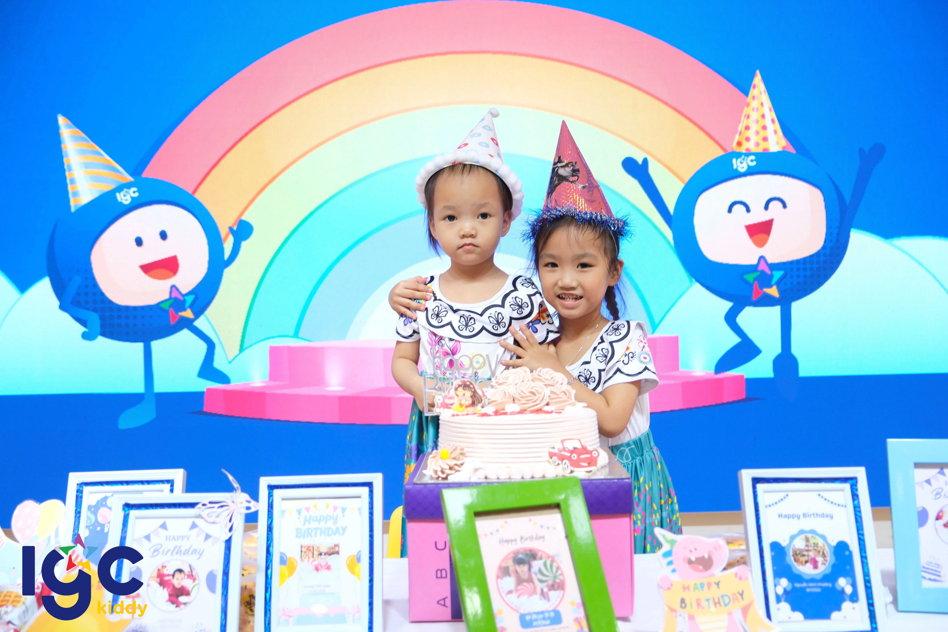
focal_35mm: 38
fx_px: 1001
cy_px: 316
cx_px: 474
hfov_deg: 50.7
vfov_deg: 35.1
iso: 320
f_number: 3.6
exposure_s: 1/60
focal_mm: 25.4
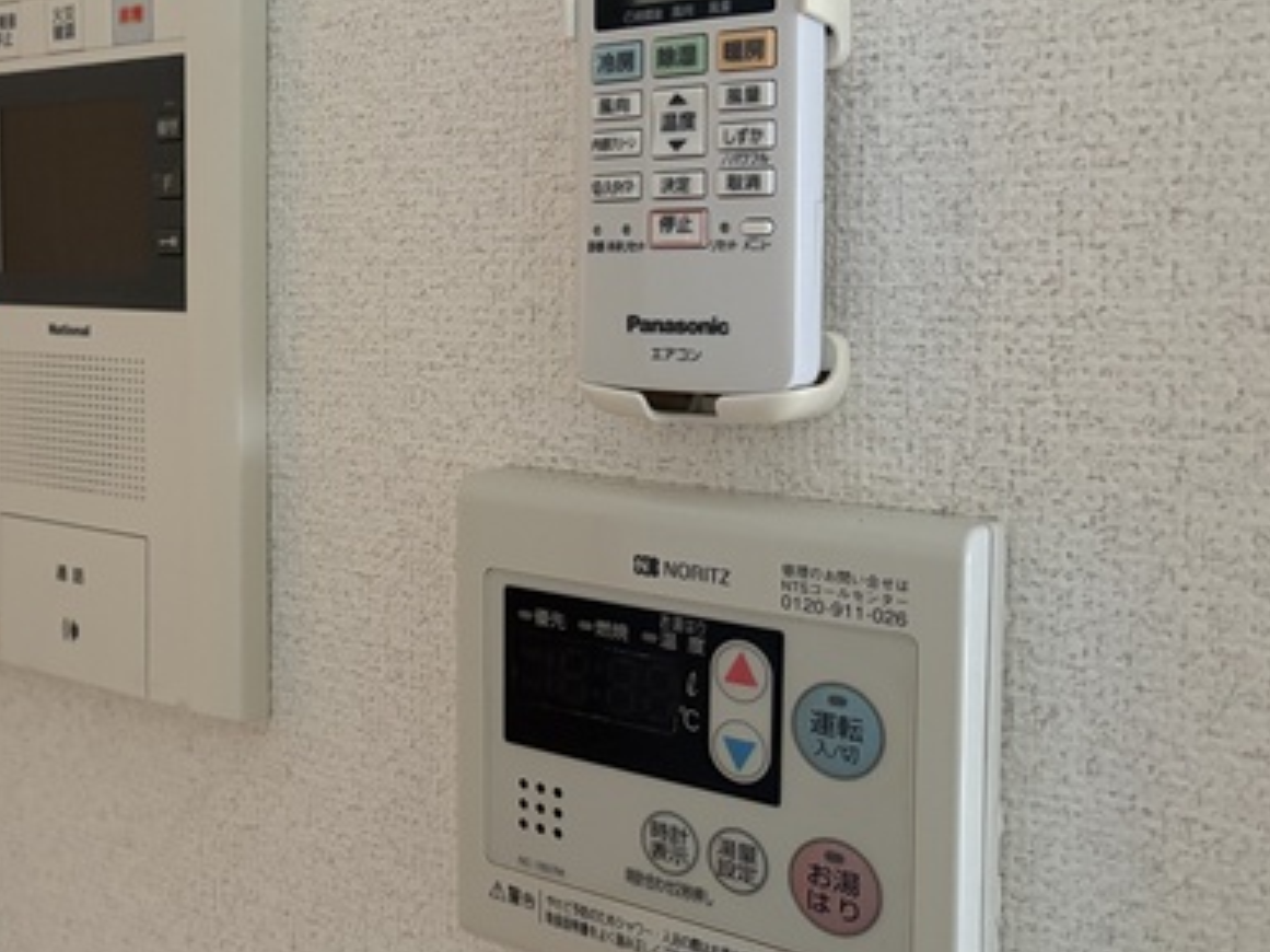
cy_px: 359
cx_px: 180
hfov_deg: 38.3
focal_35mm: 47
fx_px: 1724
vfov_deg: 30.7
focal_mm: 5.96
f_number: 1.6
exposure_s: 1/40
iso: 400
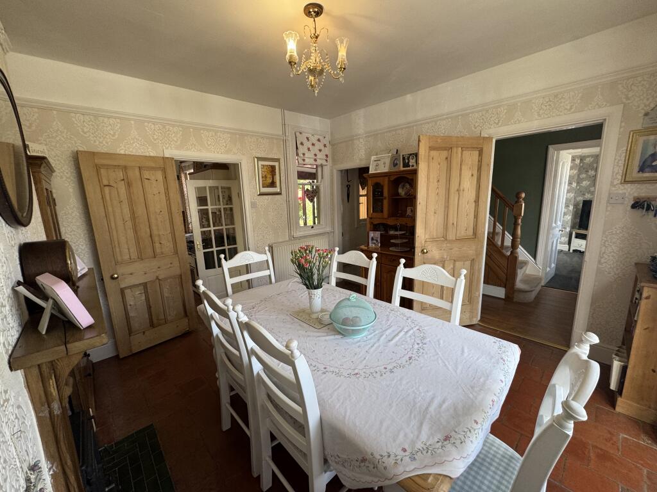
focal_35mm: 14
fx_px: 266
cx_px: 328
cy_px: 246
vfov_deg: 85.7
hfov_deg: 102.1
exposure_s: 1/100
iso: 100
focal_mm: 2.22
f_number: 2.2
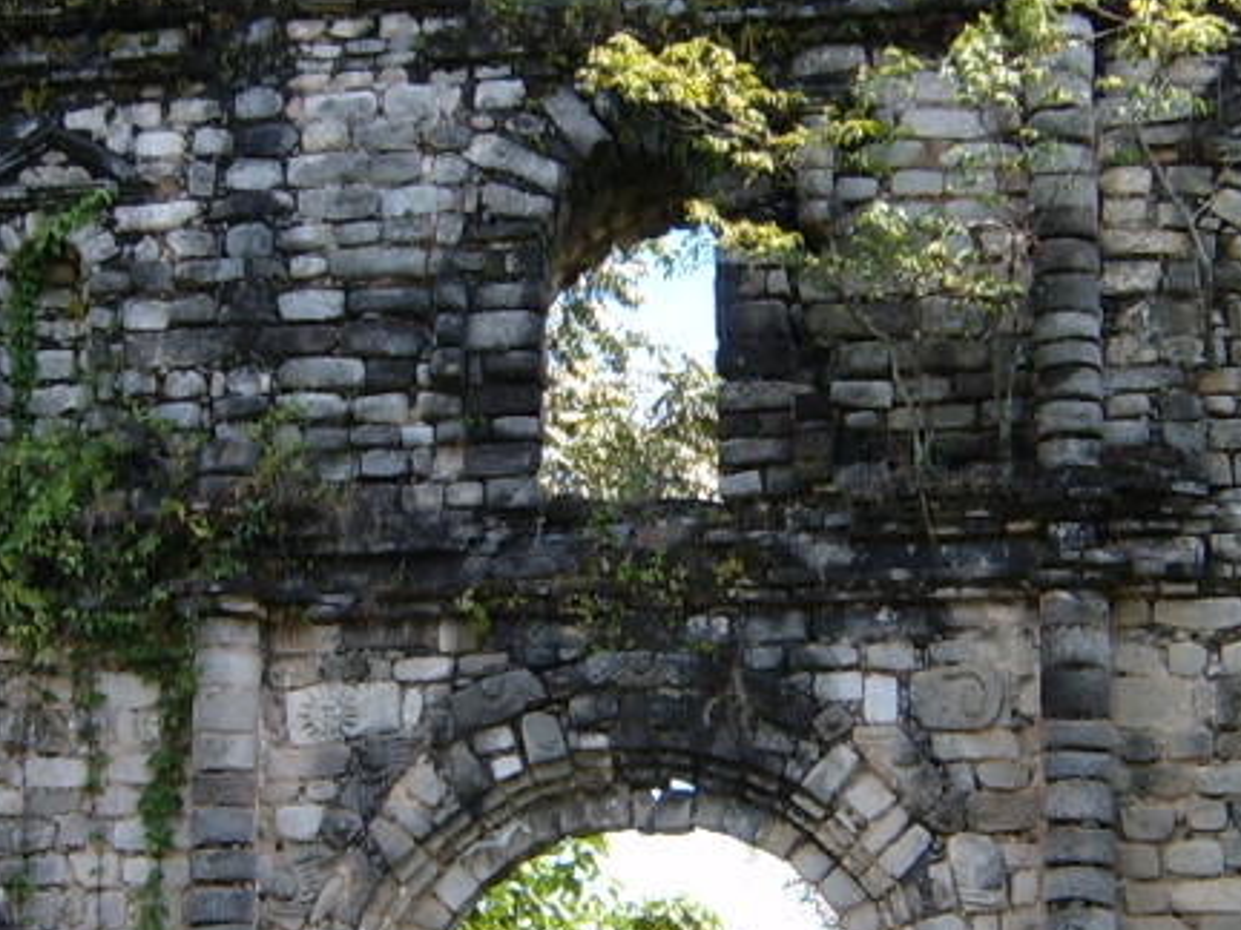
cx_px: 575
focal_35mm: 90
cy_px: 534
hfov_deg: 21.8
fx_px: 3227
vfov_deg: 16.4
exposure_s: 1/60
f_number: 5.8
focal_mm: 5.8
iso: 63
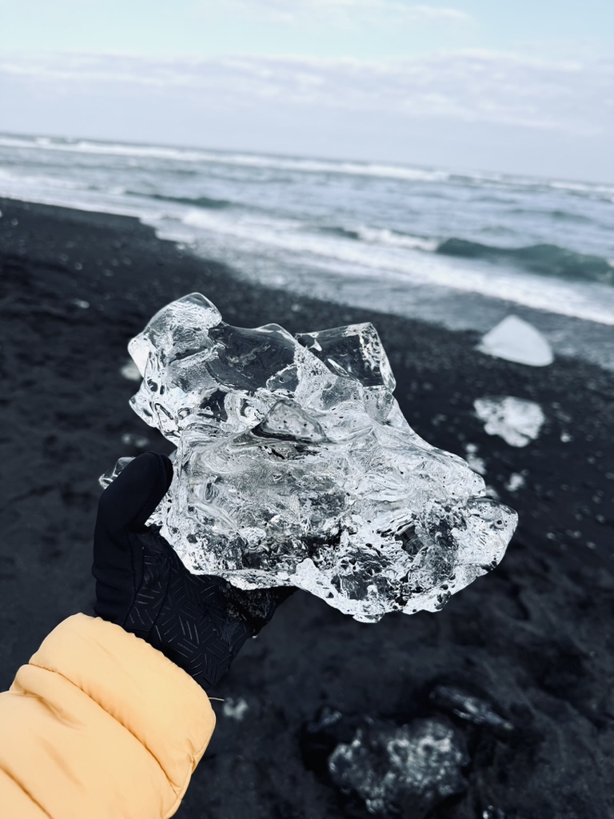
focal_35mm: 24
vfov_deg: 71.6
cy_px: 410
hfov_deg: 56.8
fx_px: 568
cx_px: 307
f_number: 1.78
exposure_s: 1/1767
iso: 80
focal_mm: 6.76
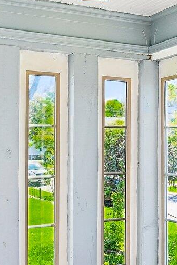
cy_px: 146
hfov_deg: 20.9
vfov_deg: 30.9
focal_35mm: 65
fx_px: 479
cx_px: 104
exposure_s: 1/250
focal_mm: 16
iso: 400
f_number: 4.8
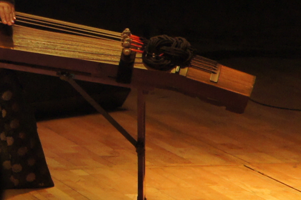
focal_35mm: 262
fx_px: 2186
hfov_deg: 7.3
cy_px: -101
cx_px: -483
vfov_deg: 5.2
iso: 1000
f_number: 4.5
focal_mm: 33
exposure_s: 1/60
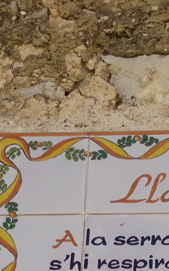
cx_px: 183
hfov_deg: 6.4
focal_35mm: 204
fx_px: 1504
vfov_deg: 9.9
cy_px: 442
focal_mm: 9.4
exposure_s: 1/320
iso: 100
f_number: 4.3
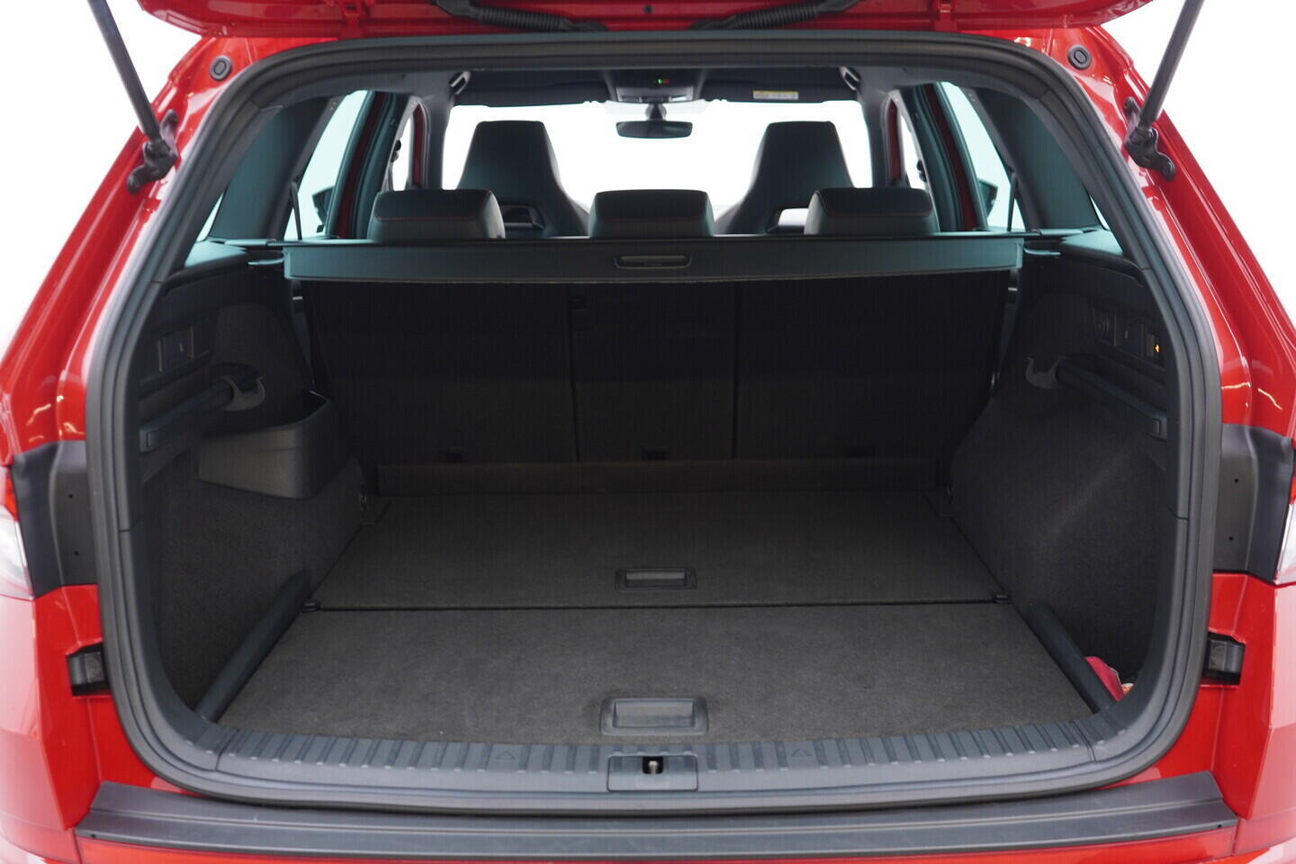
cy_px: 432
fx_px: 1296
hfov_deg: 53.1
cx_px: 648
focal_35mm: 36
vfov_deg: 36.9
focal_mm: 24
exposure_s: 1/40
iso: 400
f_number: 2.8
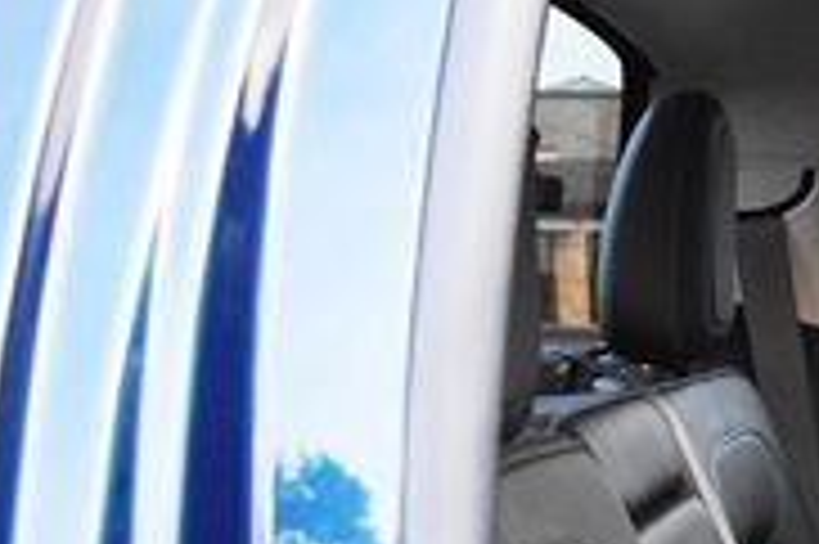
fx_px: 2159
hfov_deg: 18.1
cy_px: 951
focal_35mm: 95
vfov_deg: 13.1
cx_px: 1372
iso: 2800
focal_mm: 18
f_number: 3.5
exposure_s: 1/125
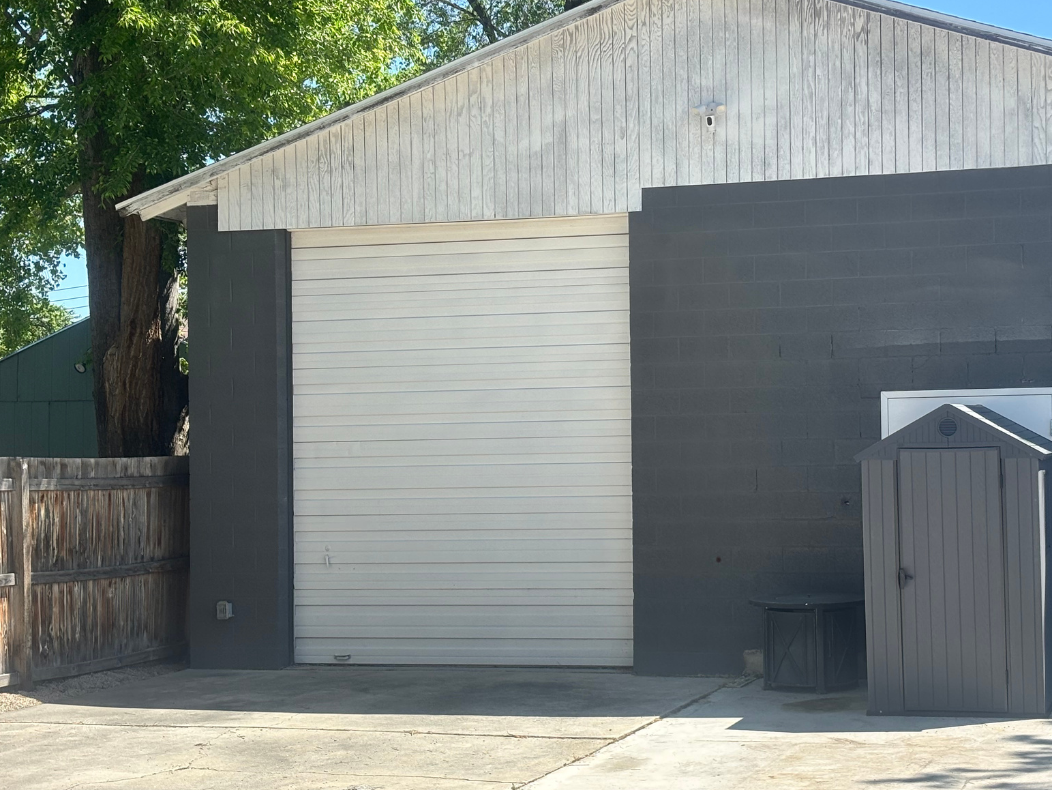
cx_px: 694
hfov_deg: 28.0
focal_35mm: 69
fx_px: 2097
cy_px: 403
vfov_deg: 21.3
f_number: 1.6
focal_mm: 5.96
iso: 40
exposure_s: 1/1522
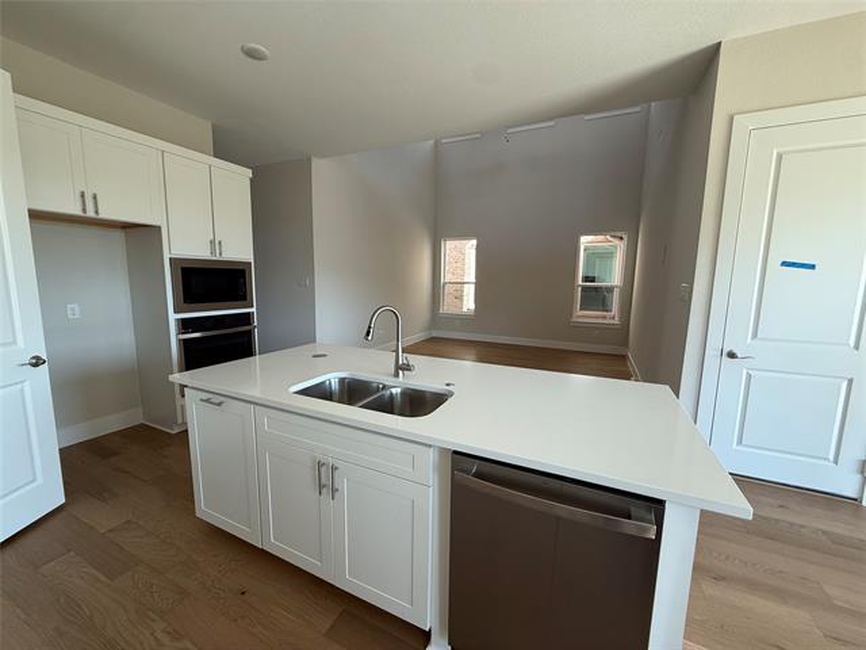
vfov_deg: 85.7
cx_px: 433
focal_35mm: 14
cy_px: 325
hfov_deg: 102.1
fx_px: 350
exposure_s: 1/99
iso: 64
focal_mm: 2.22
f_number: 2.2
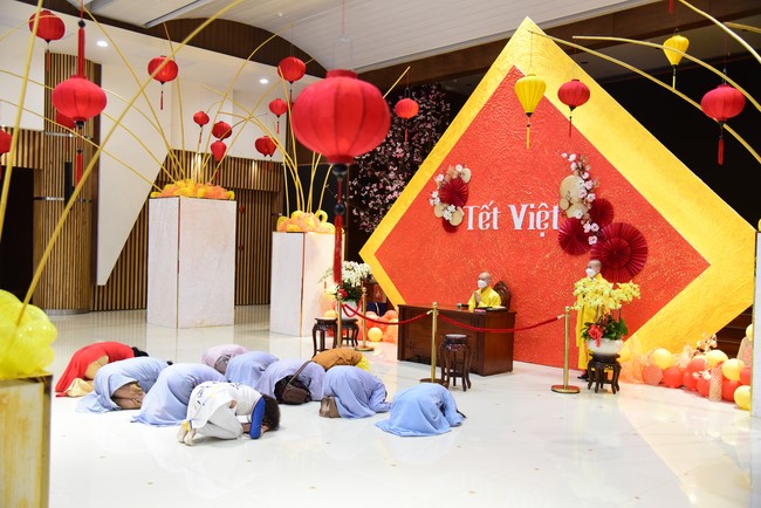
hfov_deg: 55.8
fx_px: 719
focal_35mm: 34
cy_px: 254
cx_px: 380
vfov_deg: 38.9
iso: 2500
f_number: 4
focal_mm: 34
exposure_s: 1/160
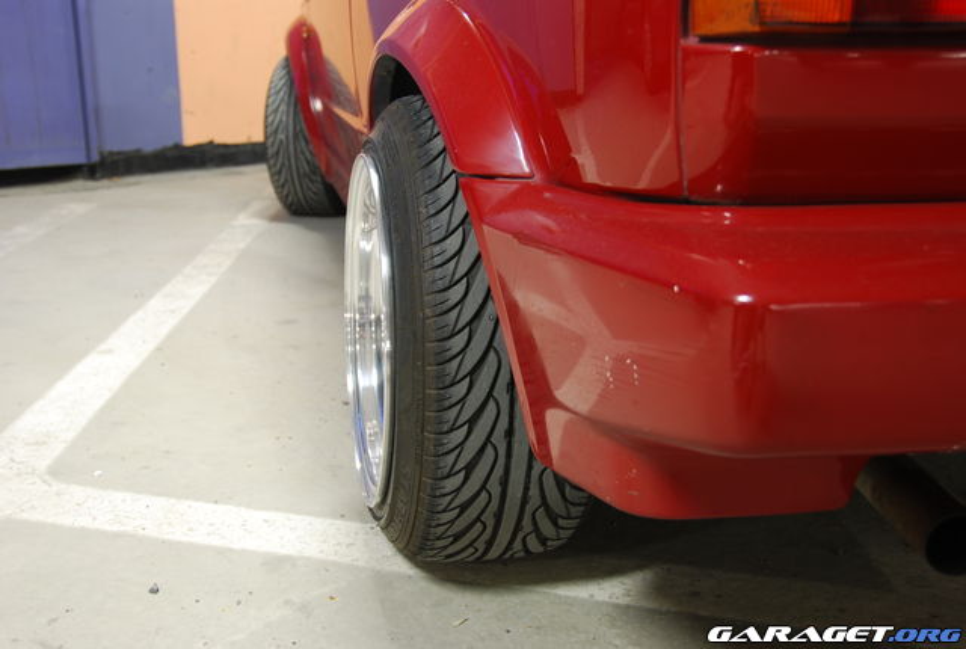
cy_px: 324
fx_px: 1049
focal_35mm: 39
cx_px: 483
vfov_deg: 34.4
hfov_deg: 49.4
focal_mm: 26
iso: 100
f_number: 4
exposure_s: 1
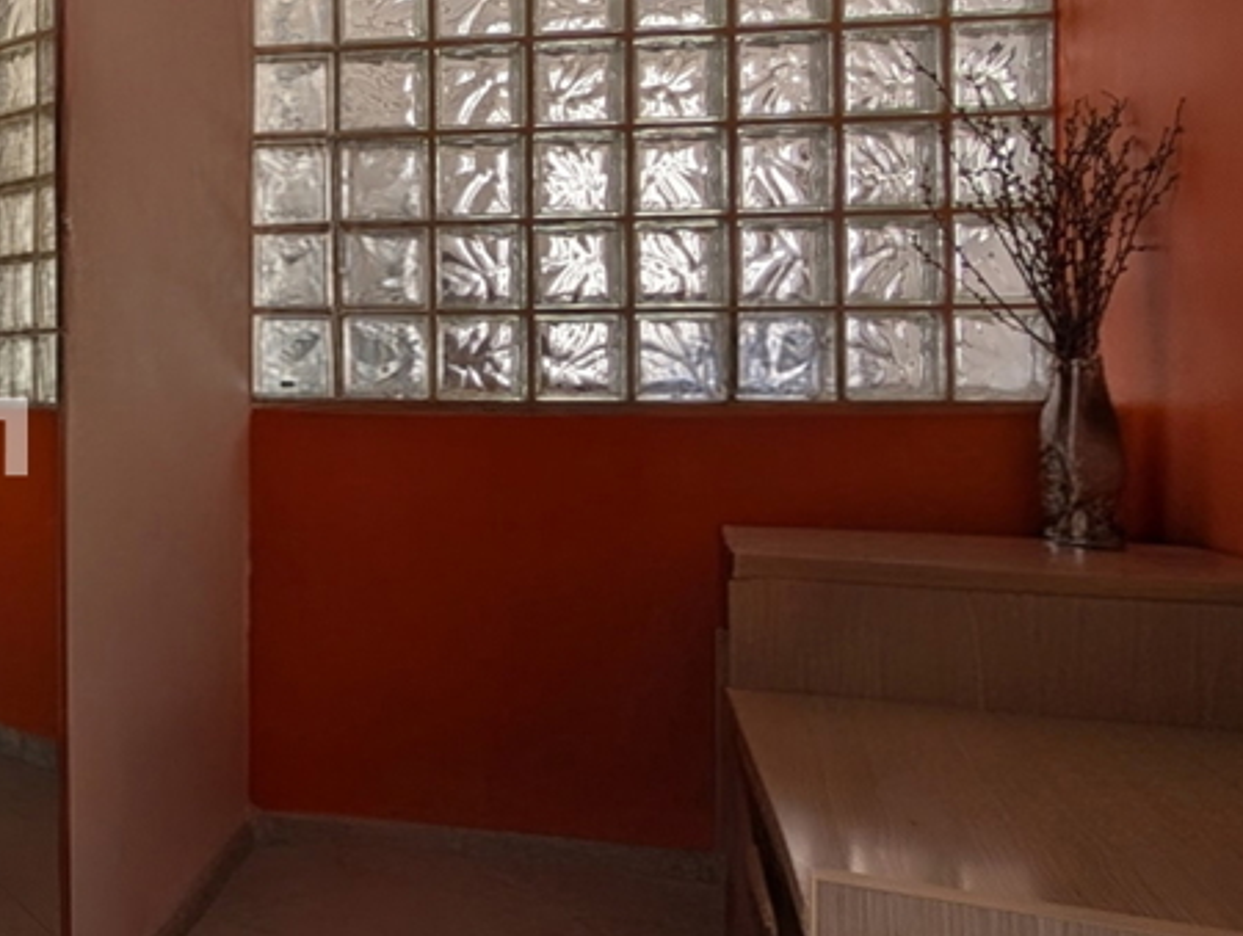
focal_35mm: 32
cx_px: -227
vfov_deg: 44.0
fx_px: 1151
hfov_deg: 40.8
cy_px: 374
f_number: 1.7
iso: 60
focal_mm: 2.02
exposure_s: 1/159
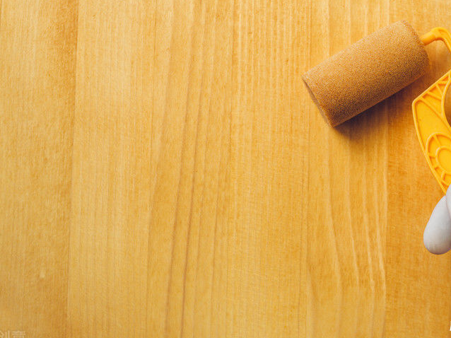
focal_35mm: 54
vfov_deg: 26.8
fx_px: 703
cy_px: 109
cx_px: 322
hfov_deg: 35.0
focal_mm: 35
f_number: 4
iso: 250
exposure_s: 1/320
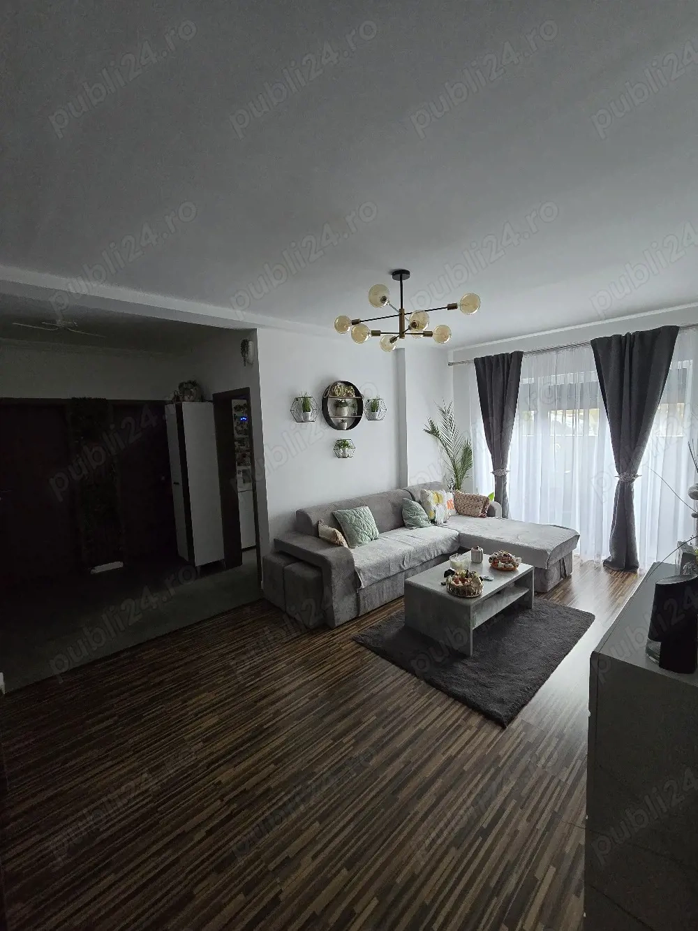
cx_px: 349
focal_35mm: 13
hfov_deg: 89.9
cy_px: 466
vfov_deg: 106.2
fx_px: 349
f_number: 2.2
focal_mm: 2.2
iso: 640
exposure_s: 1/50.3
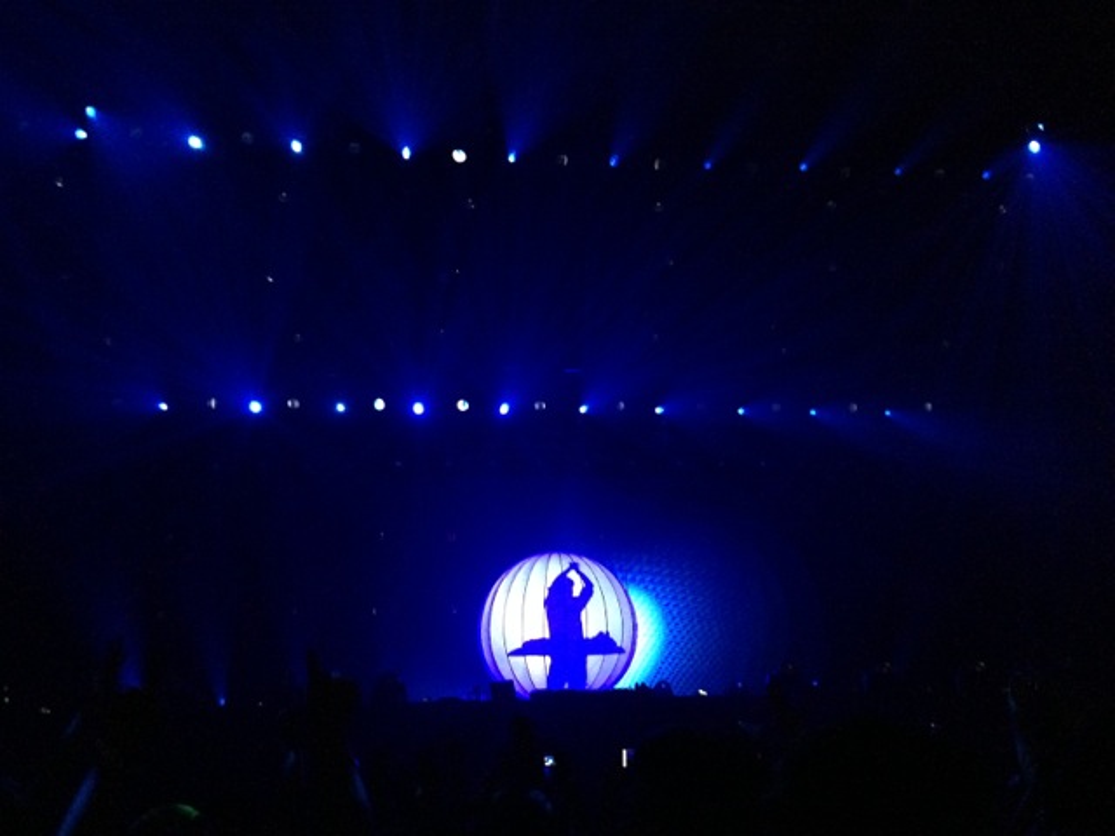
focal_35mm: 33
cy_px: 418
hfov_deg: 55.4
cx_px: 558
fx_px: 1063
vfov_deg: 42.9
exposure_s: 1/15
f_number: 2.4
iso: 800
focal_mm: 4.12
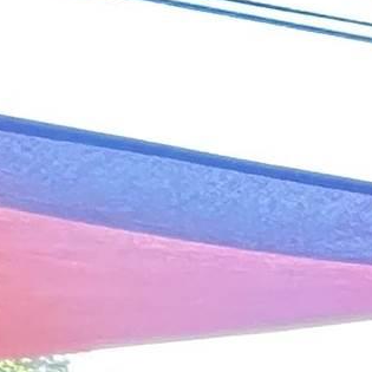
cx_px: 1428
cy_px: 835
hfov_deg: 8.6
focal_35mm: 112
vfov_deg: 12.7
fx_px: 1362
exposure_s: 1/60
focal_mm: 1.57
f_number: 1.8
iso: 125
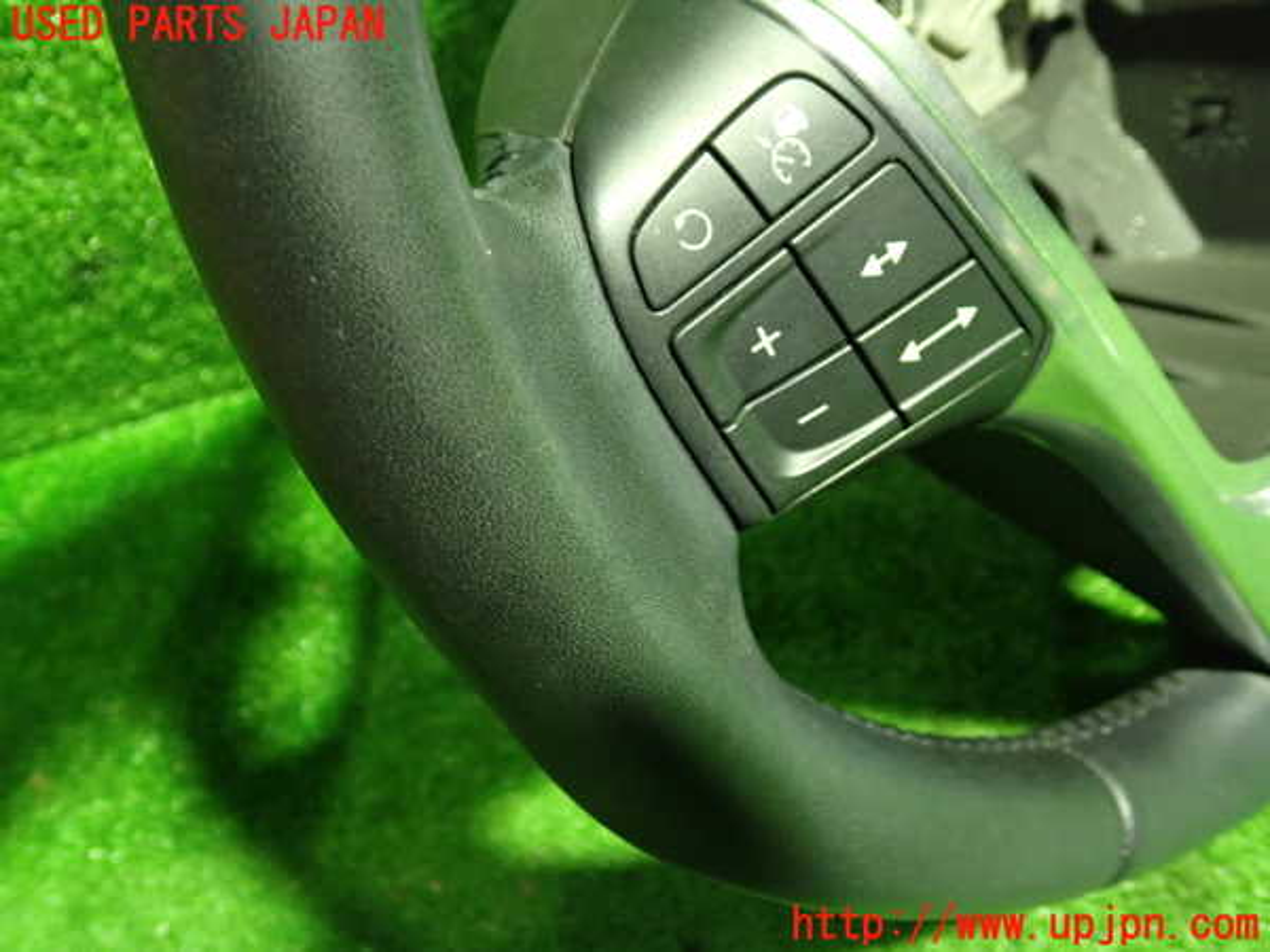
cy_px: 476
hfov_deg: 60.0
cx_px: 635
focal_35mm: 30
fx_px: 1101
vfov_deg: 46.8
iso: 800
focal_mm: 5.4
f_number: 2.3
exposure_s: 1/25
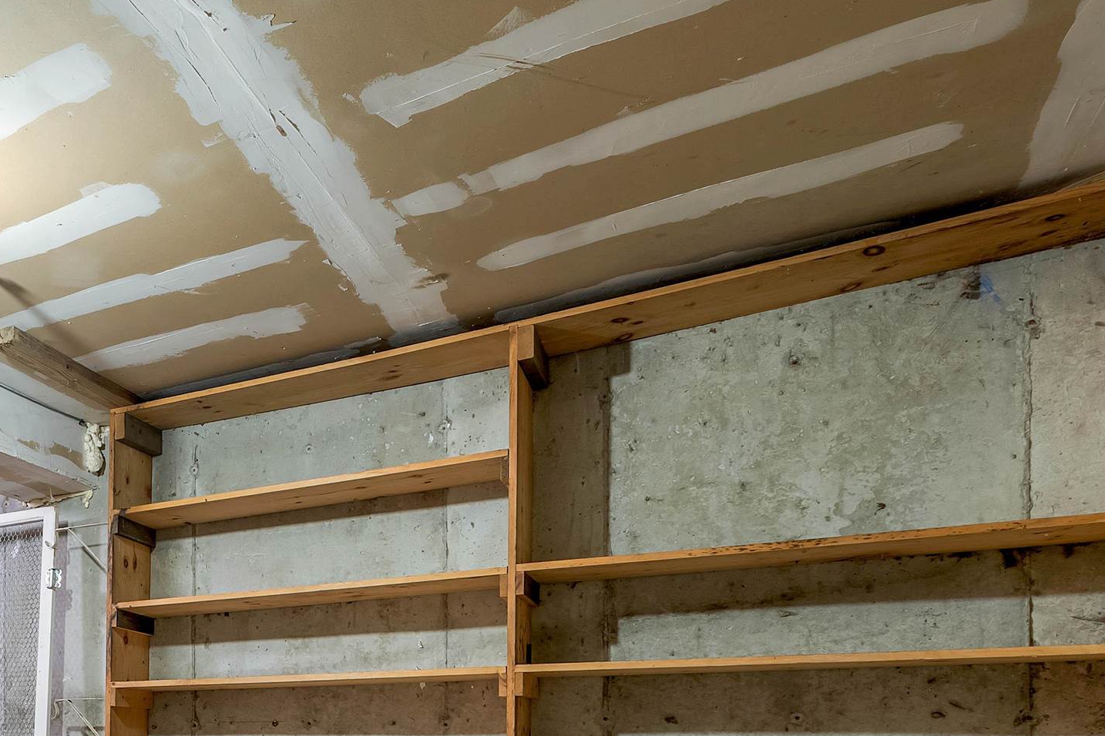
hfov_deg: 48.4
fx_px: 921
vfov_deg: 39.4
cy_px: 706
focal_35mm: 30
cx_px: -48
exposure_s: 1.3
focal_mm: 14
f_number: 8
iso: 400
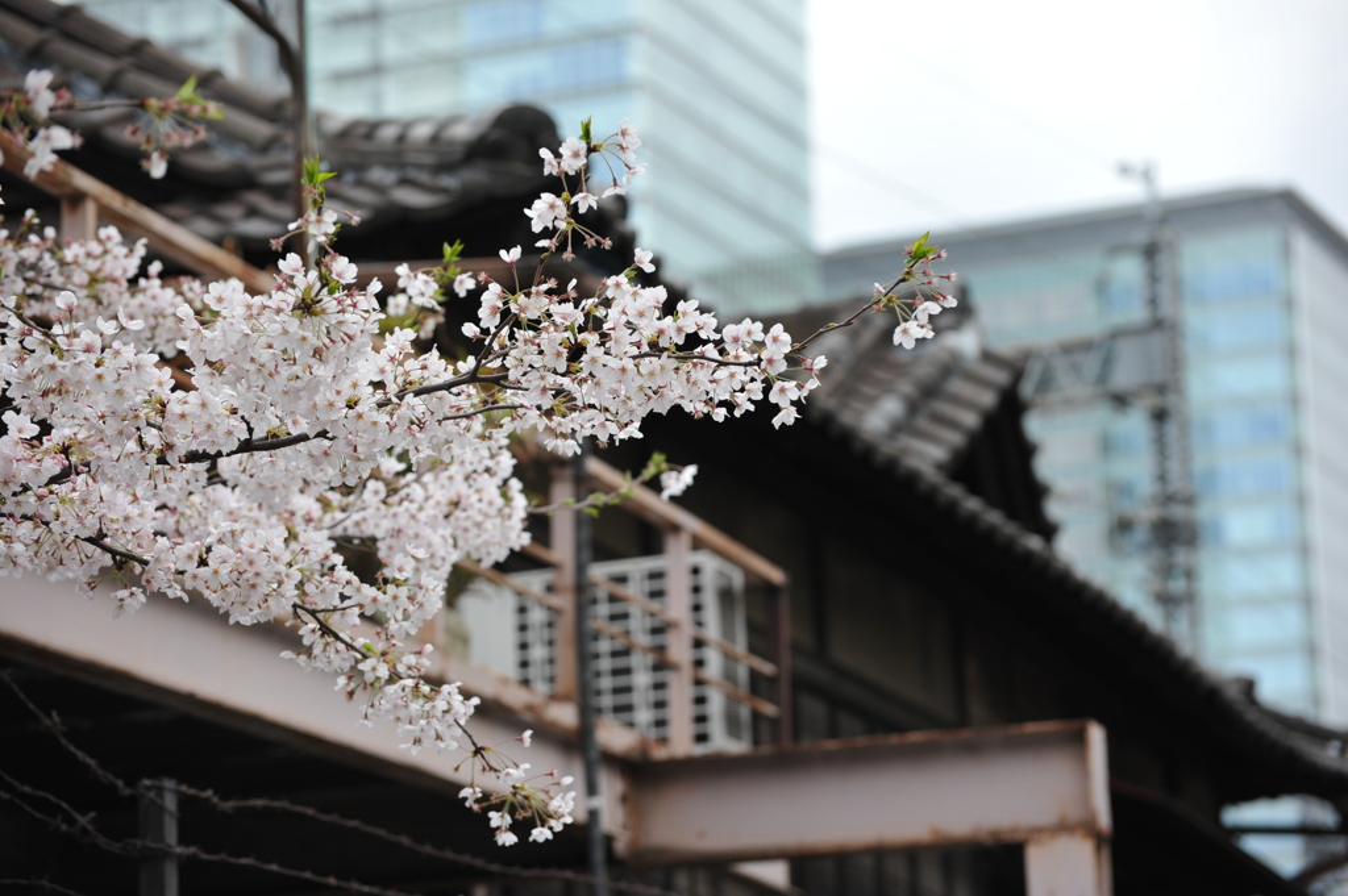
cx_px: 674
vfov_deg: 12.4
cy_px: 448
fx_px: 4115
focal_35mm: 110
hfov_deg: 18.6
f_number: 6.7
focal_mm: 110
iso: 800
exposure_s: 1/1500
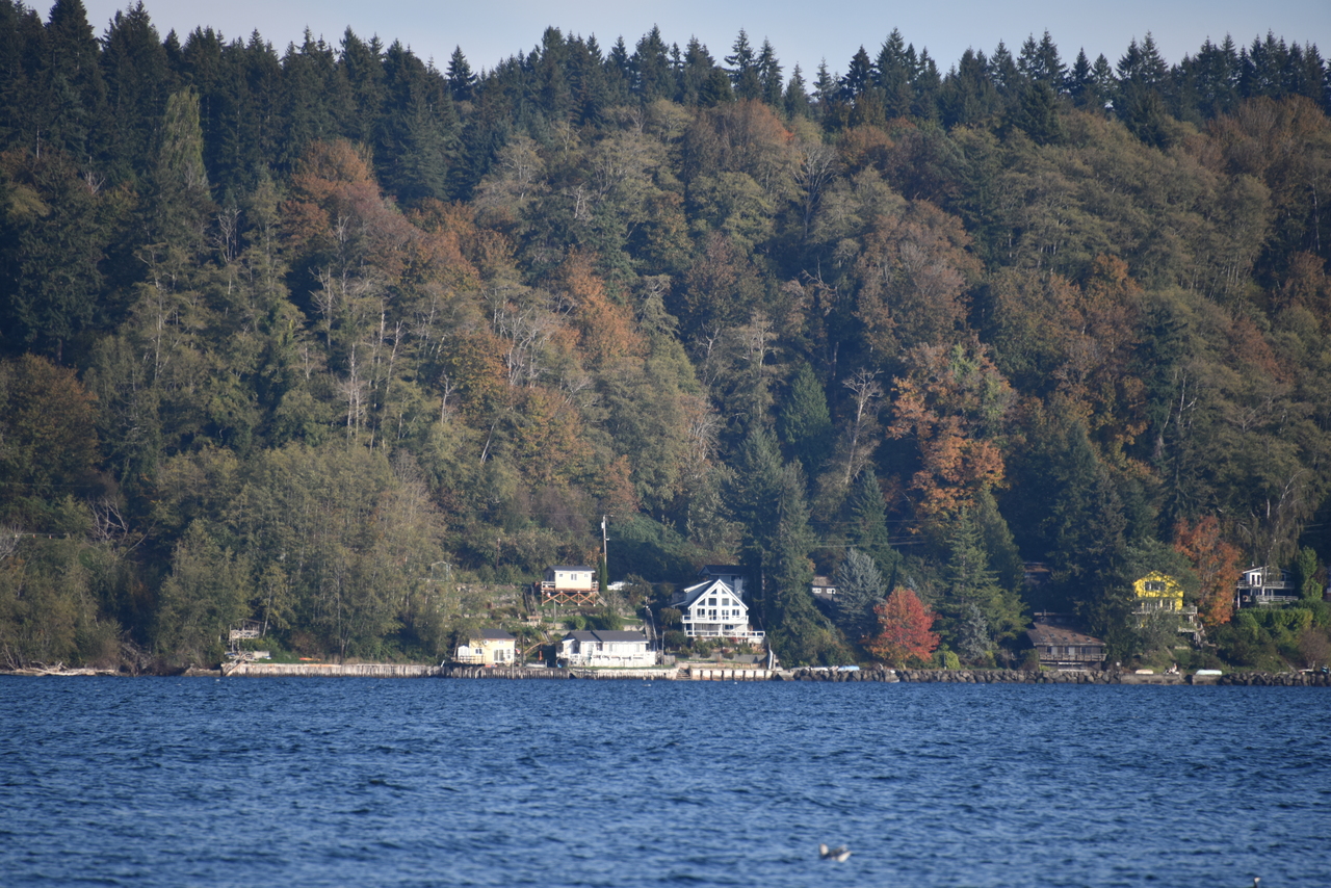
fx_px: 11093
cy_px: 444
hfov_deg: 6.9
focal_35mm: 300
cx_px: 666
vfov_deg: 4.6
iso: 220
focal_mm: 300
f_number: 5.6
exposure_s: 1/640
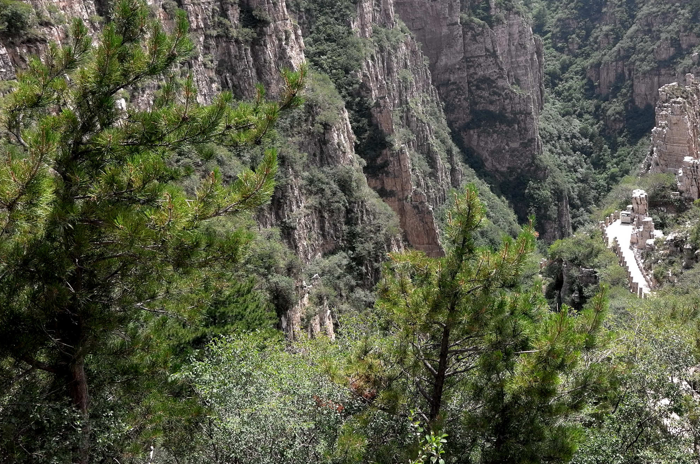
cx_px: 450
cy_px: 174
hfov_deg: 46.0
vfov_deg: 31.6
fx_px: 815
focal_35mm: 42
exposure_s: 1/320
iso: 200
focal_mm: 18
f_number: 5.6
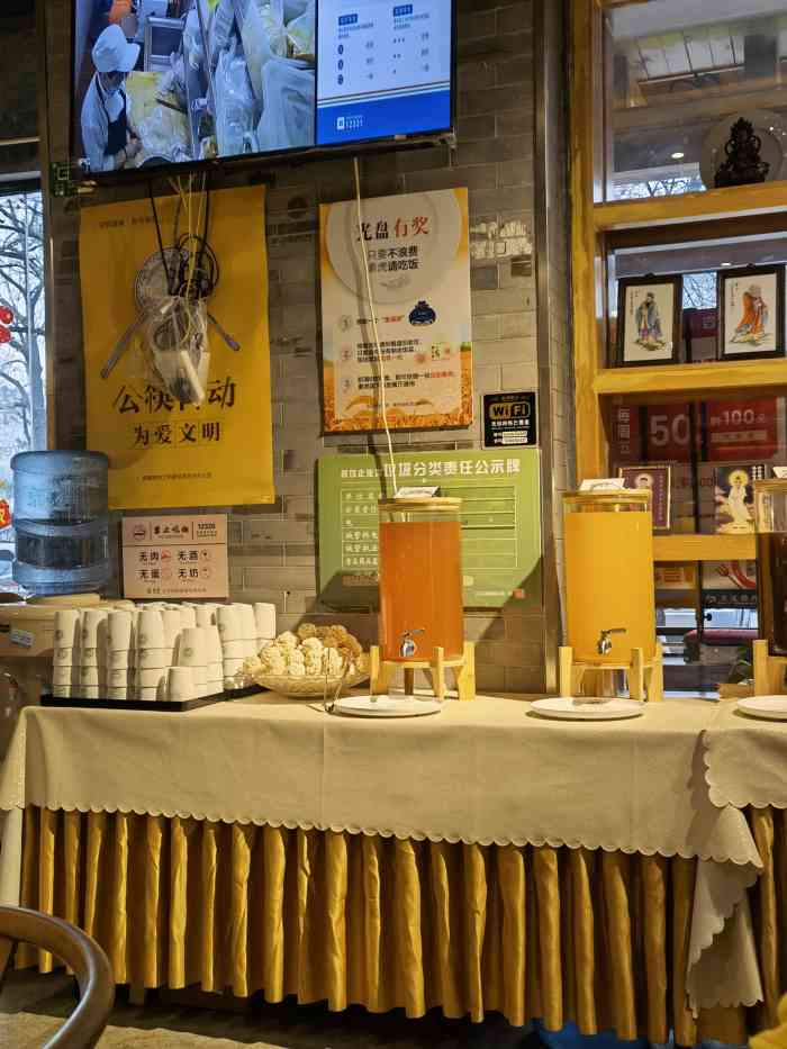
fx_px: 1273
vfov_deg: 44.8
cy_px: 524
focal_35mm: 42
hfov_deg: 34.4
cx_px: 394
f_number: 1.9
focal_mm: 6.67
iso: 100
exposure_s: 1/100
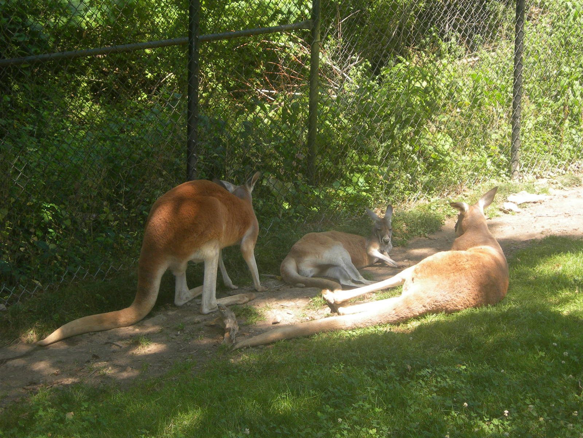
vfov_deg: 20.4
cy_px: 219
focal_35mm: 72
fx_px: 1213
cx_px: 292
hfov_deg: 27.0
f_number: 3.7
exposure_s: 1/120
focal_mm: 14.9
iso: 50
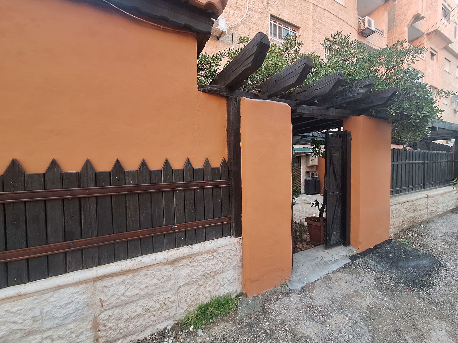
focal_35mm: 13
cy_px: 172
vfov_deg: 89.9
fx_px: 172
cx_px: 229
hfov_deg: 106.2
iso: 125
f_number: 2.2
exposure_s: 1/50
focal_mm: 1.74
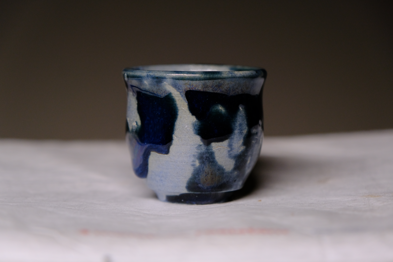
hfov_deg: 17.1
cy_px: 131
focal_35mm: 120
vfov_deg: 11.4
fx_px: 1310
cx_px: 196
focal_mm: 80
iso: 1000
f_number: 4
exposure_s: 1/150
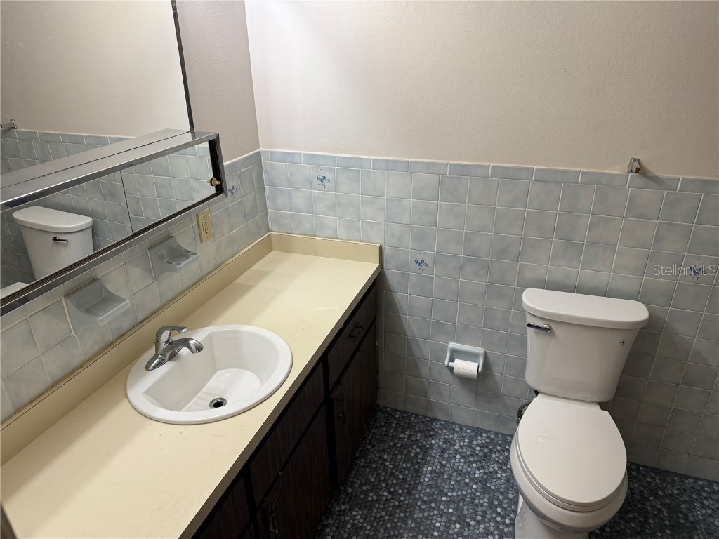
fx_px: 498
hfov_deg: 71.6
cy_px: 270
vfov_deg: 56.8
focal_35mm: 24
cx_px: 360
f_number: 1.78
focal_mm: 6.76
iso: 125
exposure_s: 1/120
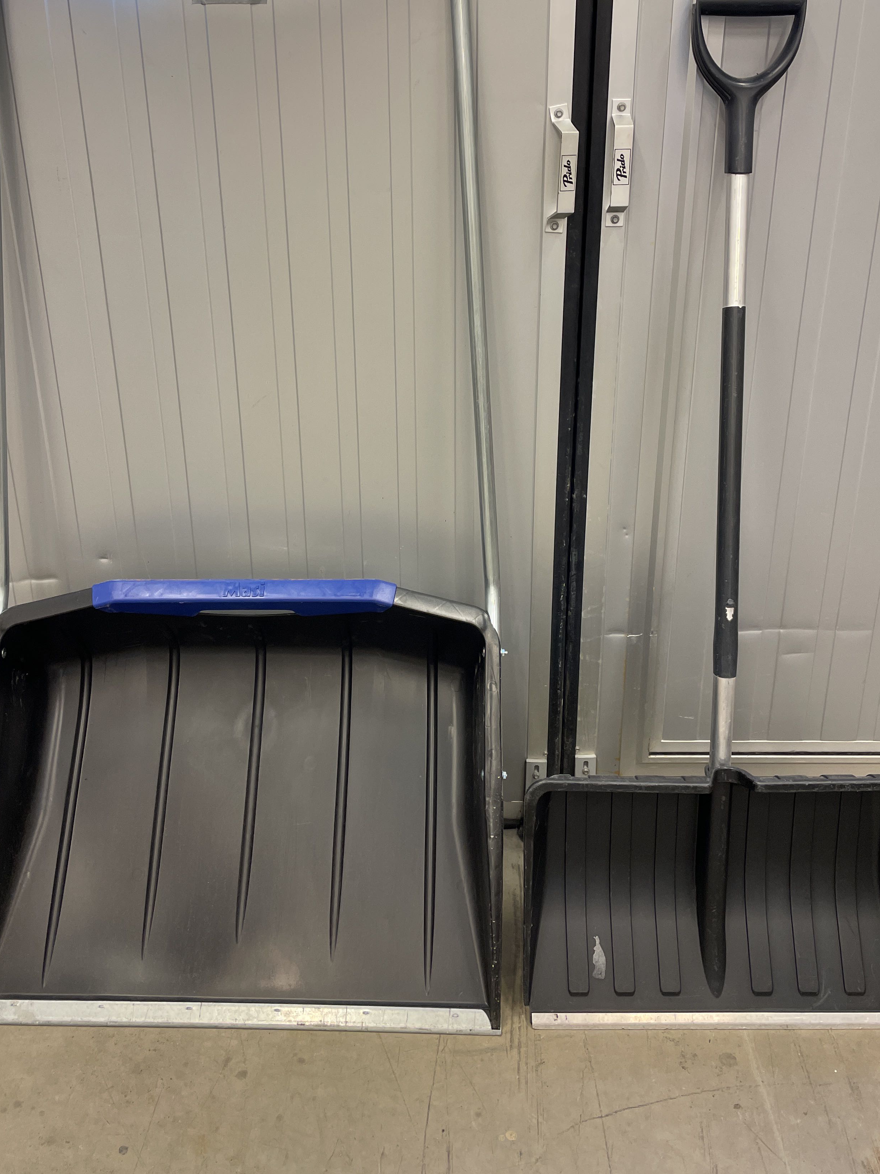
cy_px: 482
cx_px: 425
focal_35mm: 32
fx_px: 1085
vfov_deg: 56.5
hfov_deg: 44.2
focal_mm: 4.2
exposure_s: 1/50
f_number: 1.6
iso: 80
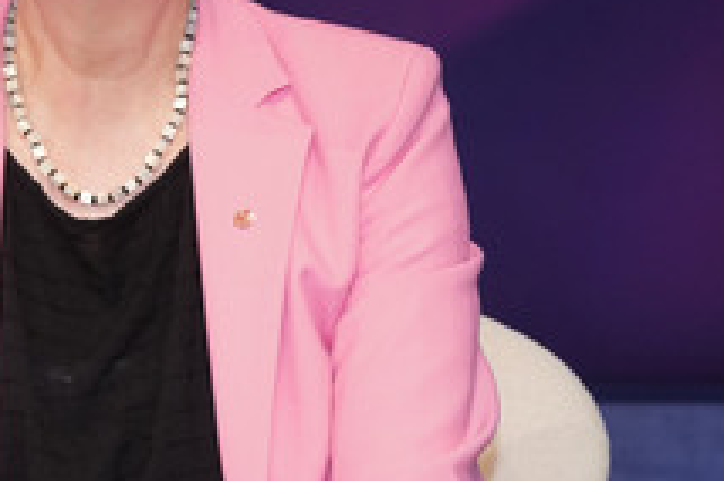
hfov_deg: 21.2
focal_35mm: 95
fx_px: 1908
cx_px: 130
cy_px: 51
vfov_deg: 14.2
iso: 2000
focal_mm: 45
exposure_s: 1/125
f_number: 5.6
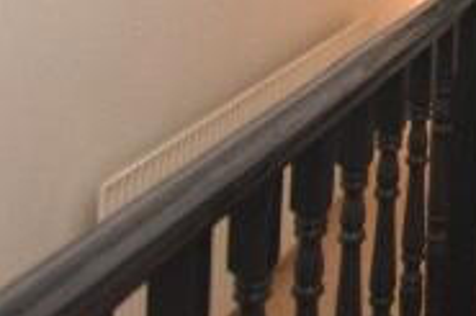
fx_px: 1096
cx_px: 697
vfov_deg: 14.6
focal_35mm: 83
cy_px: -235
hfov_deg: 21.0
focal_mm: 10
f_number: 3.5
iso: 800
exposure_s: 1/60
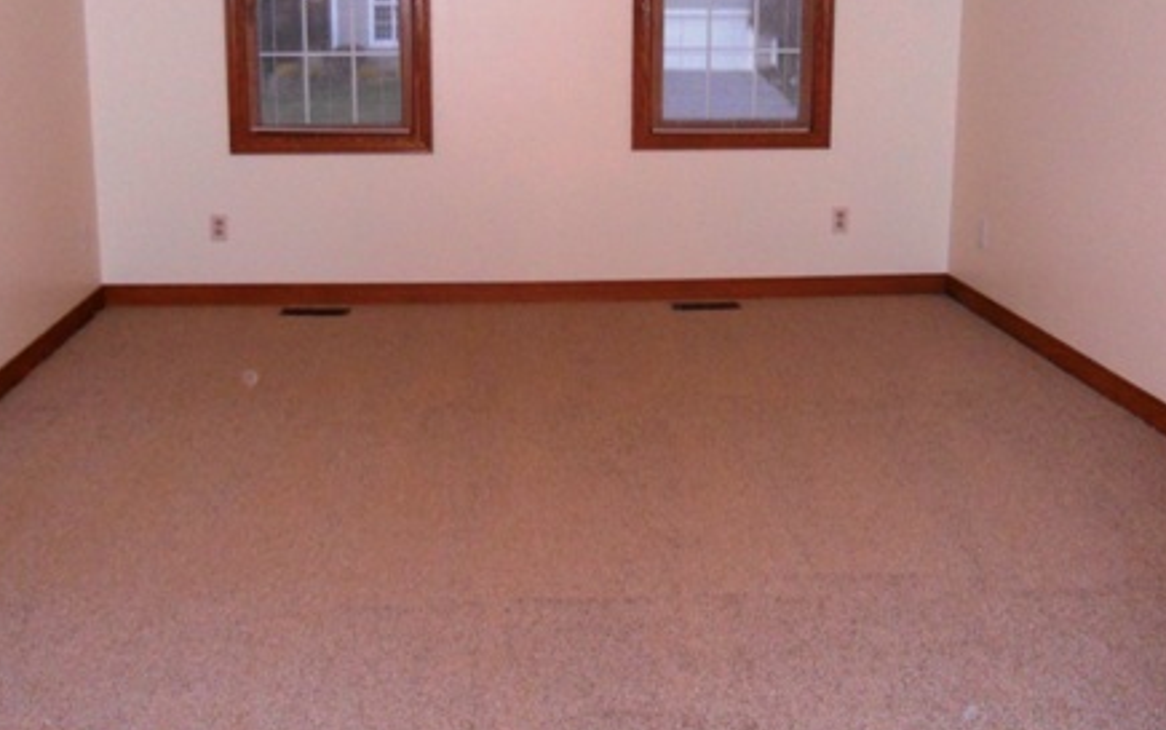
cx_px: 556
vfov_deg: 30.2
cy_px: 206
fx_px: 1335
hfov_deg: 47.2
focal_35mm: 42
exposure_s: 1/25
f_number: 3.2
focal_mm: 4.9
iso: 320
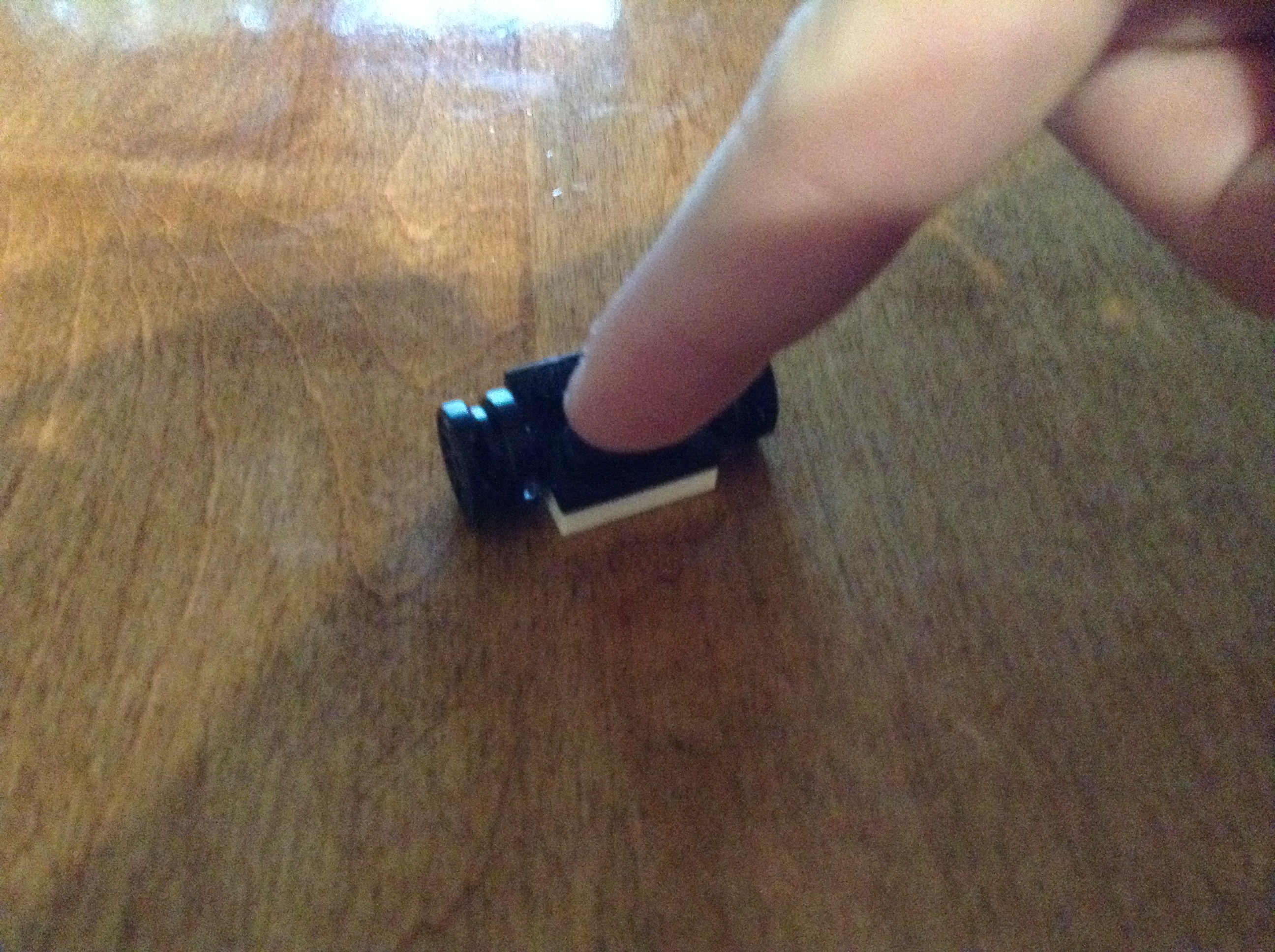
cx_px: 638
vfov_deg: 42.8
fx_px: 1214
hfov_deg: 55.4
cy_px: 476
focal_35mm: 33
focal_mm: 3.3
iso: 640
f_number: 2.4
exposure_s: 1/15
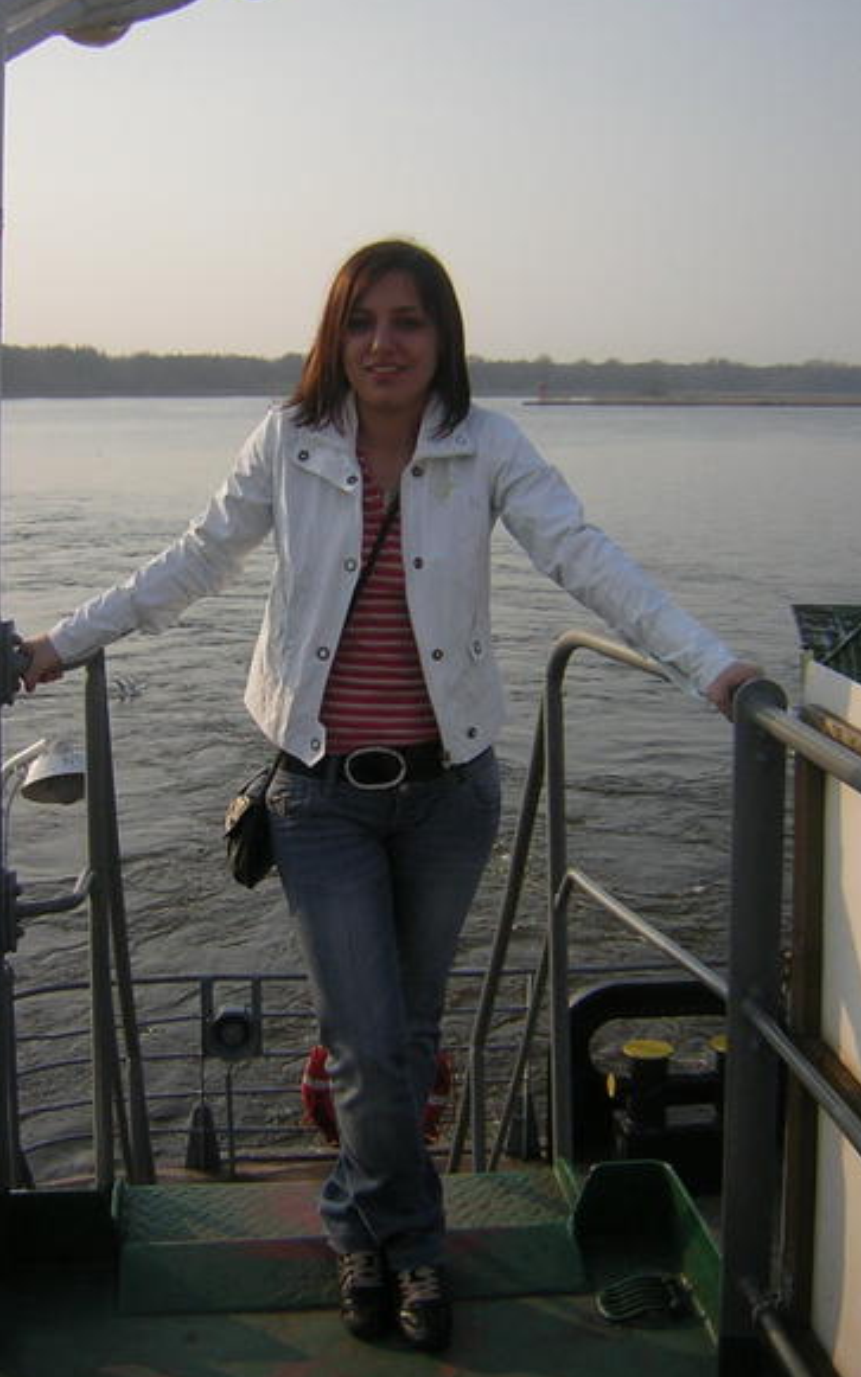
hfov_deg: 30.5
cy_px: 628
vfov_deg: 47.1
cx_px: 453
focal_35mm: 42
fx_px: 1577
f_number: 2.6
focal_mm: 4.7
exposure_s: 1/1100
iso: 50
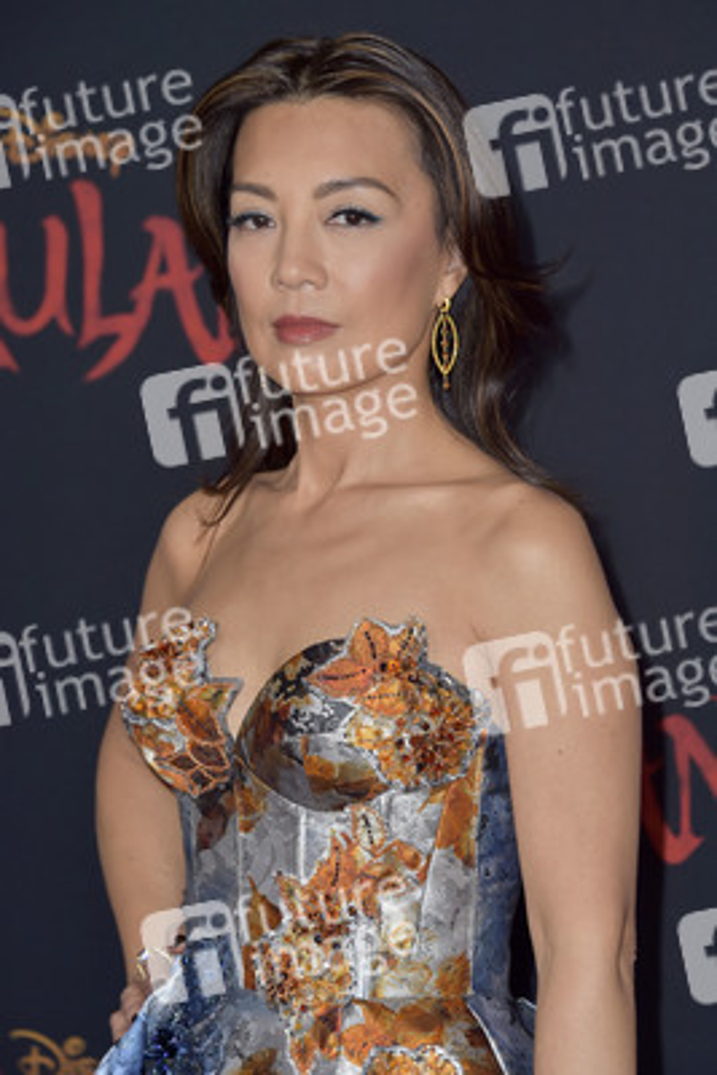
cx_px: 358
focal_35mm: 135
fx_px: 4029
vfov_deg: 15.2
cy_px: 538
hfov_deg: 10.2
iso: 400
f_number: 7.1
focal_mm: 135
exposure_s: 1/250
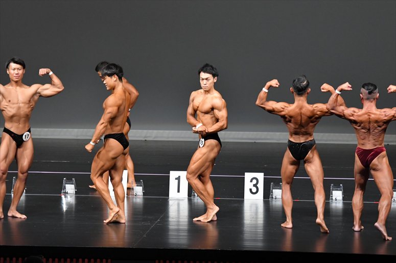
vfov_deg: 6.3
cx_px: 198
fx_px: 2386
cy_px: 132
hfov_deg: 9.5
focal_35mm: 217
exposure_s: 1/400
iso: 4000
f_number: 5.6
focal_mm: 145
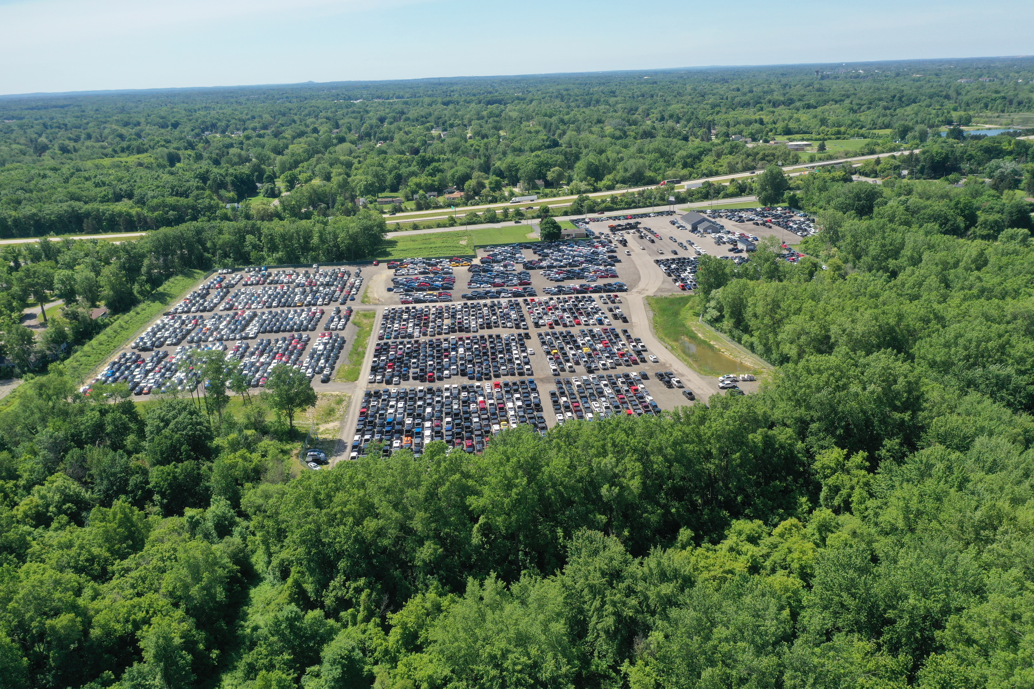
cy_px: 344
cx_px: 517
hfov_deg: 65.5
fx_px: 804
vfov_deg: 46.4
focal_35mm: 28
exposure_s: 1/400
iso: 100
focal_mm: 10.26
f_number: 5.6
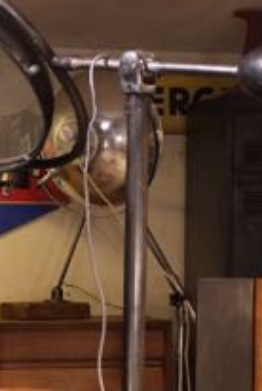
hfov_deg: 8.9
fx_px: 1675
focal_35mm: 154
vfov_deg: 13.2
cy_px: 338
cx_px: 17
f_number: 4.5
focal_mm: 35
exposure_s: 1/125
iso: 2500
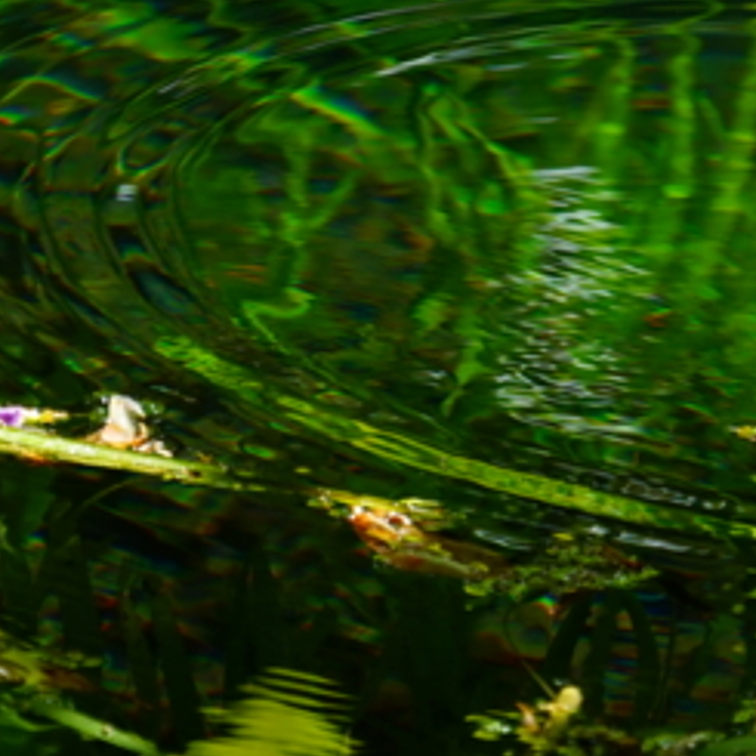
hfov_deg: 2.5
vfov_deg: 2.5
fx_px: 17346
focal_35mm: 702
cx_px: 682
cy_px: 292
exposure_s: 1/320
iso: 320
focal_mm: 169
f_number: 6.3
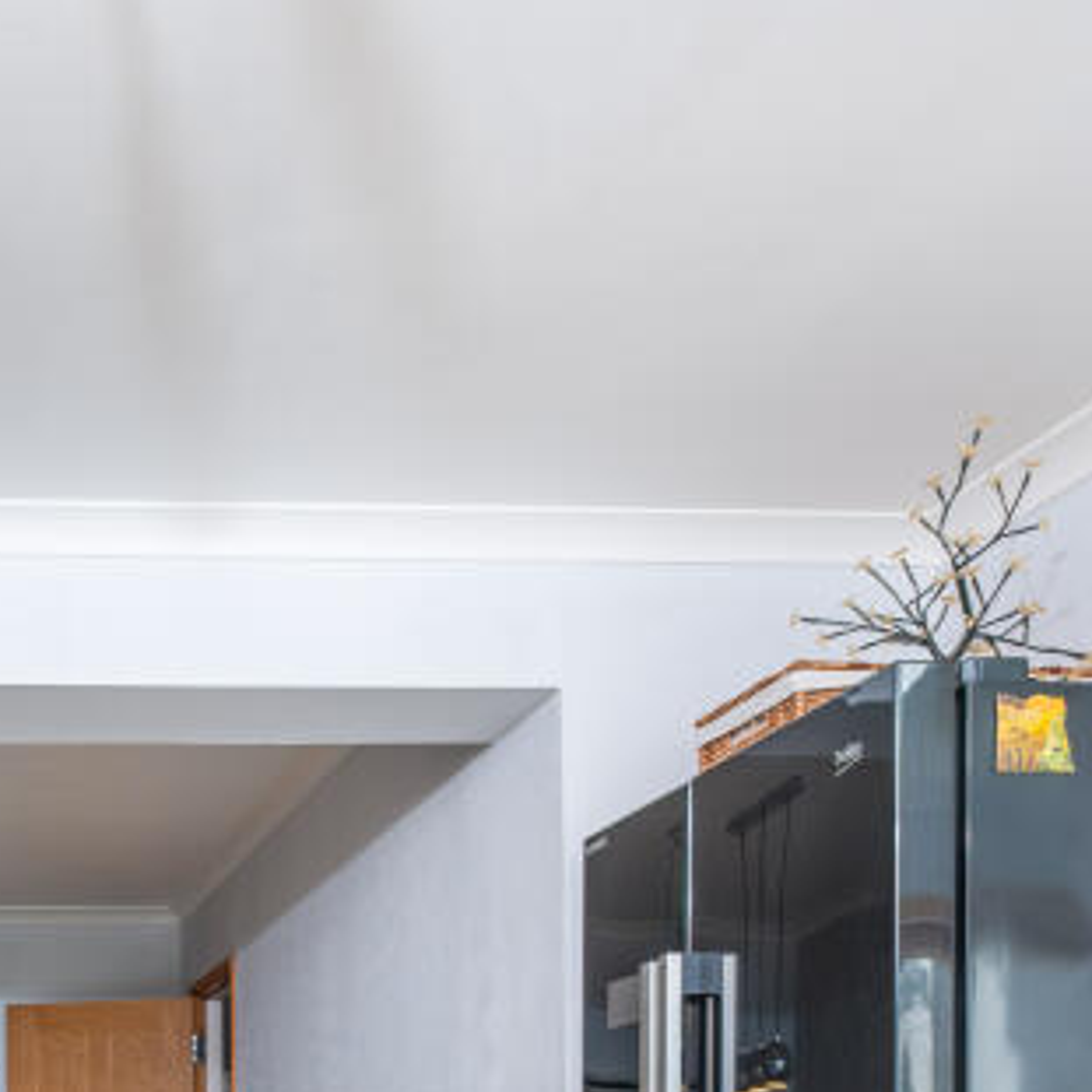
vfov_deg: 35.5
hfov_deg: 37.5
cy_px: 1132
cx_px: 112
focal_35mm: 42
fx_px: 1499
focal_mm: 10
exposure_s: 1/200
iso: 400
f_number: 4
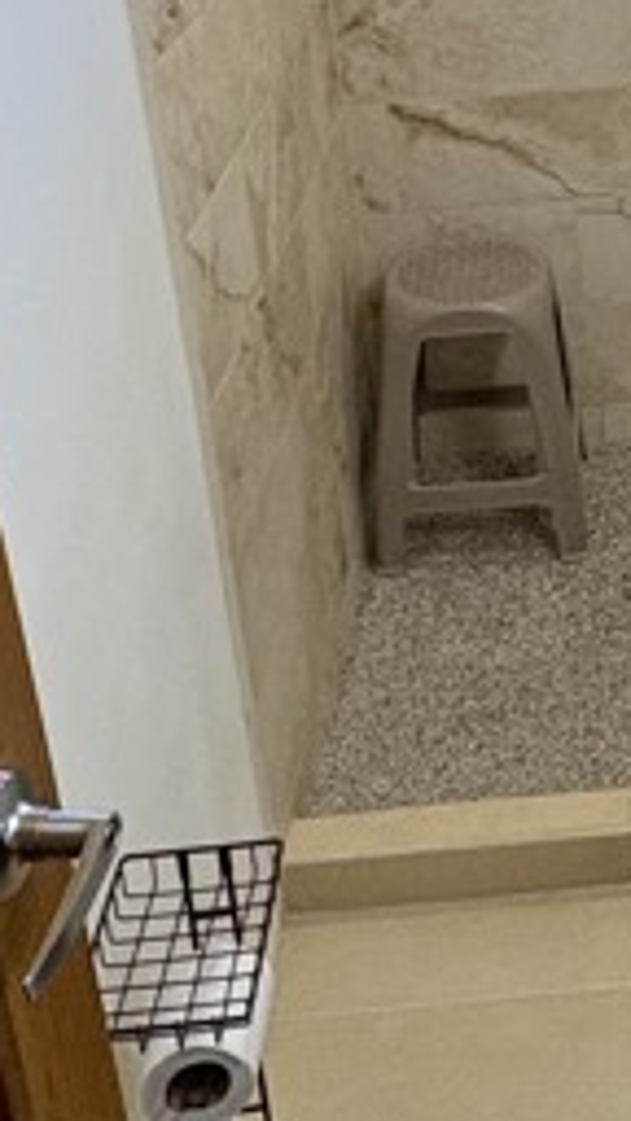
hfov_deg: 18.9
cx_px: 767
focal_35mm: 60
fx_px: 1785
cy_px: 131
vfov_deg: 33.2
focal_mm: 2.22
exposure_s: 1/120
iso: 250
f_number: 2.2
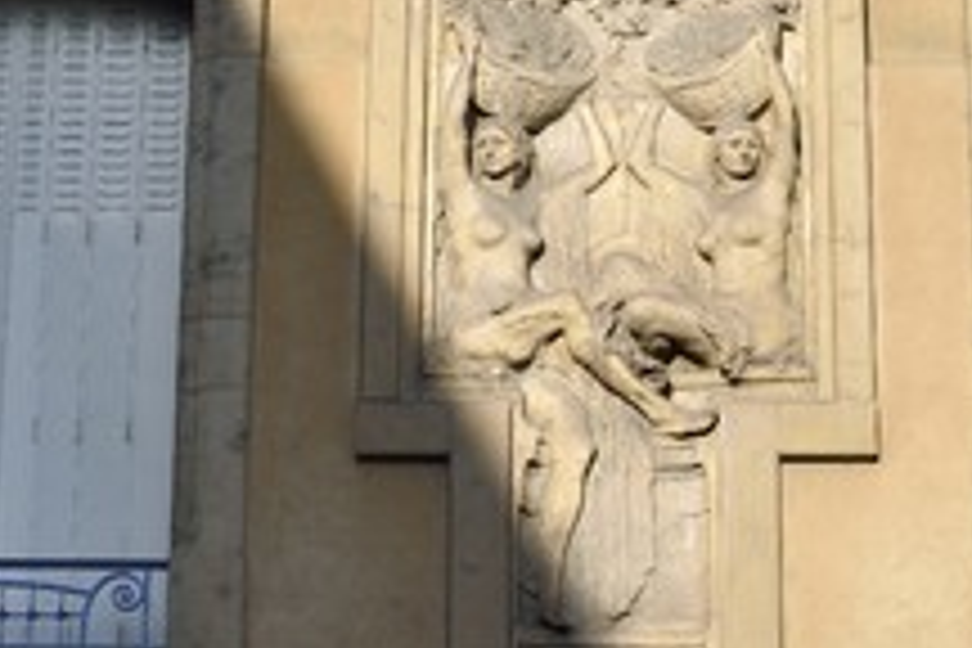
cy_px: 252
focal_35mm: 136
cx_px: 612
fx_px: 3672
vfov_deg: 10.1
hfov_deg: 15.1
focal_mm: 70
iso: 200
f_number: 14
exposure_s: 1/250
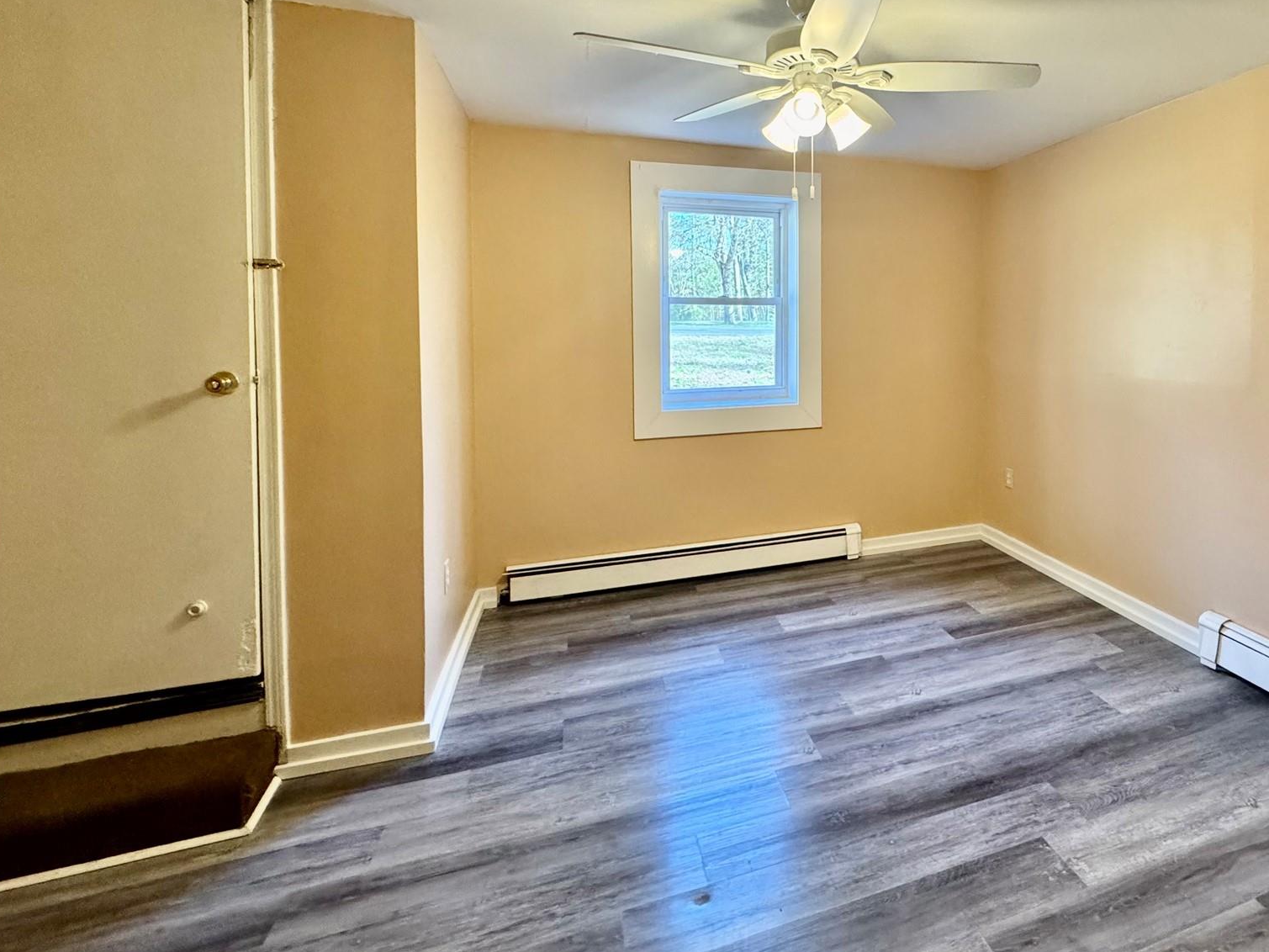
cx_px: 852
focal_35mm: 19
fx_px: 697
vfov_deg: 67.4
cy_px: 345
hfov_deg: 81.6
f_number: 2.2
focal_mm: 2.22
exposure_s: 1/120
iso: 320
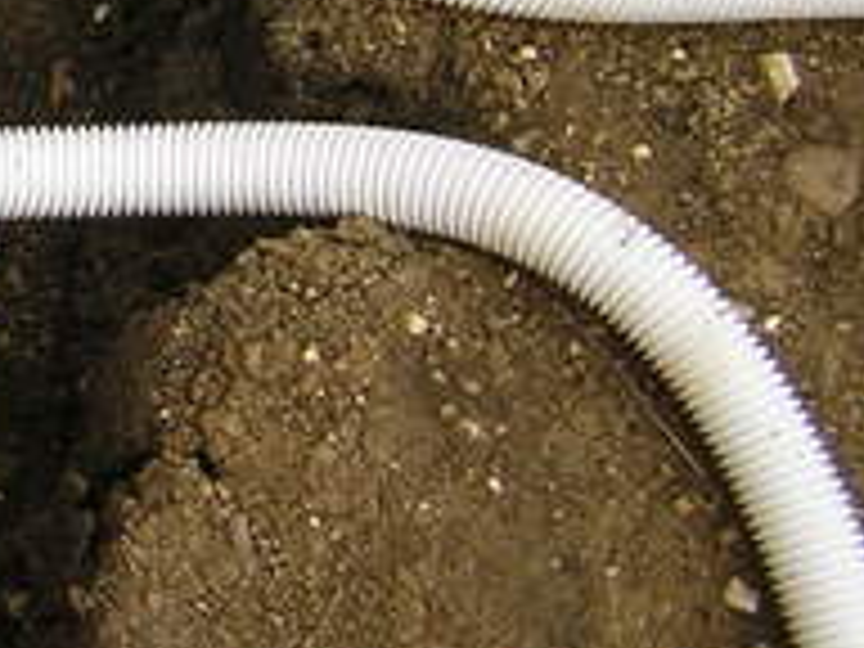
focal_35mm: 120
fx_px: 2995
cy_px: -144
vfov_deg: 12.1
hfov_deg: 15.0
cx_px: -495
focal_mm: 4.7
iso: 100
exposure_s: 1/218
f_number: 5.2
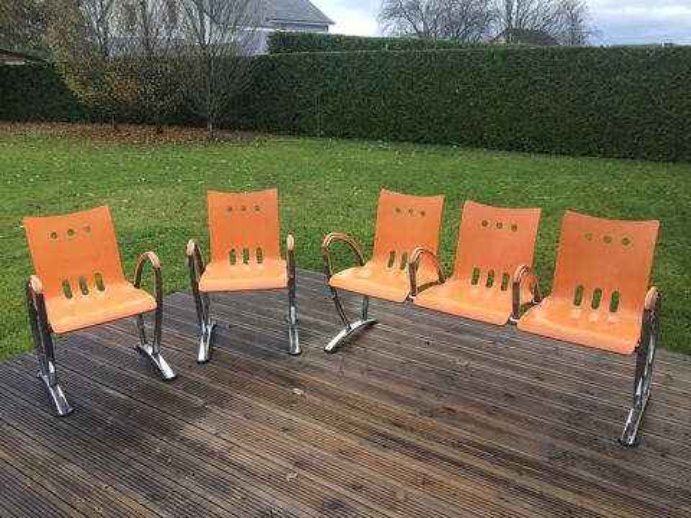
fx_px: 579
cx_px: 346
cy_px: 259
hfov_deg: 61.7
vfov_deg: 48.2
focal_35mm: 29
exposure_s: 1/152
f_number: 2.2
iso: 32
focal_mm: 4.15
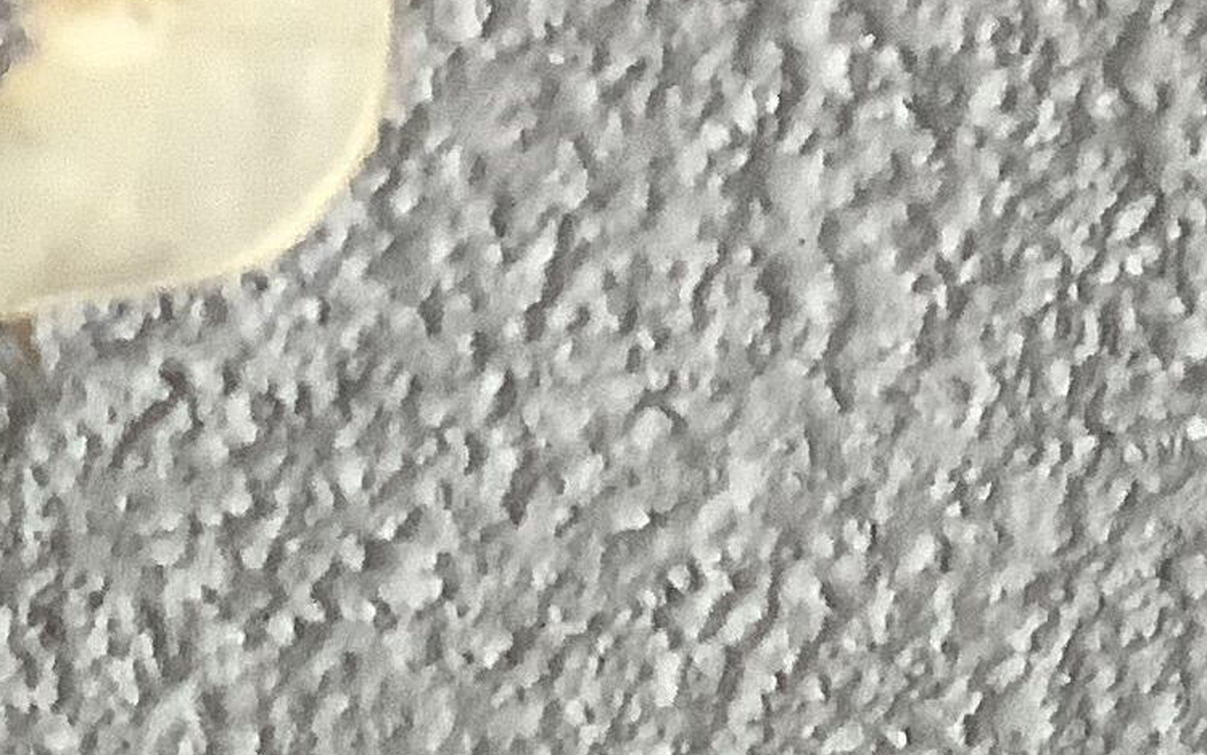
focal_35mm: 143
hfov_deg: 14.4
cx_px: 1156
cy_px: 1948
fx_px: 4705
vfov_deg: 8.3
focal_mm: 3.3
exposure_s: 1/60
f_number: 2.4
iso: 200
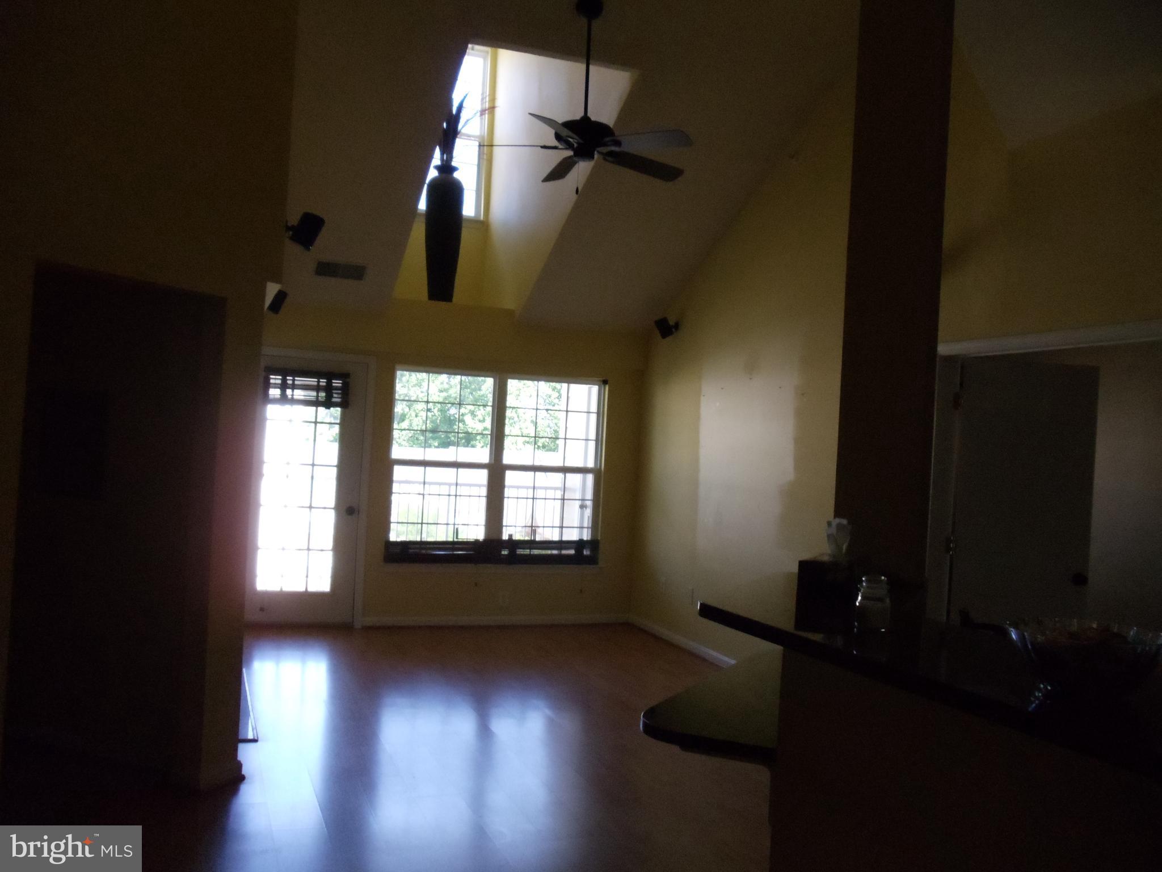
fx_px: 1477
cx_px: 581
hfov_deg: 42.9
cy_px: 436
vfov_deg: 32.9
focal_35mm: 44
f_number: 3.5
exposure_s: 1/160
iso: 800
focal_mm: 6
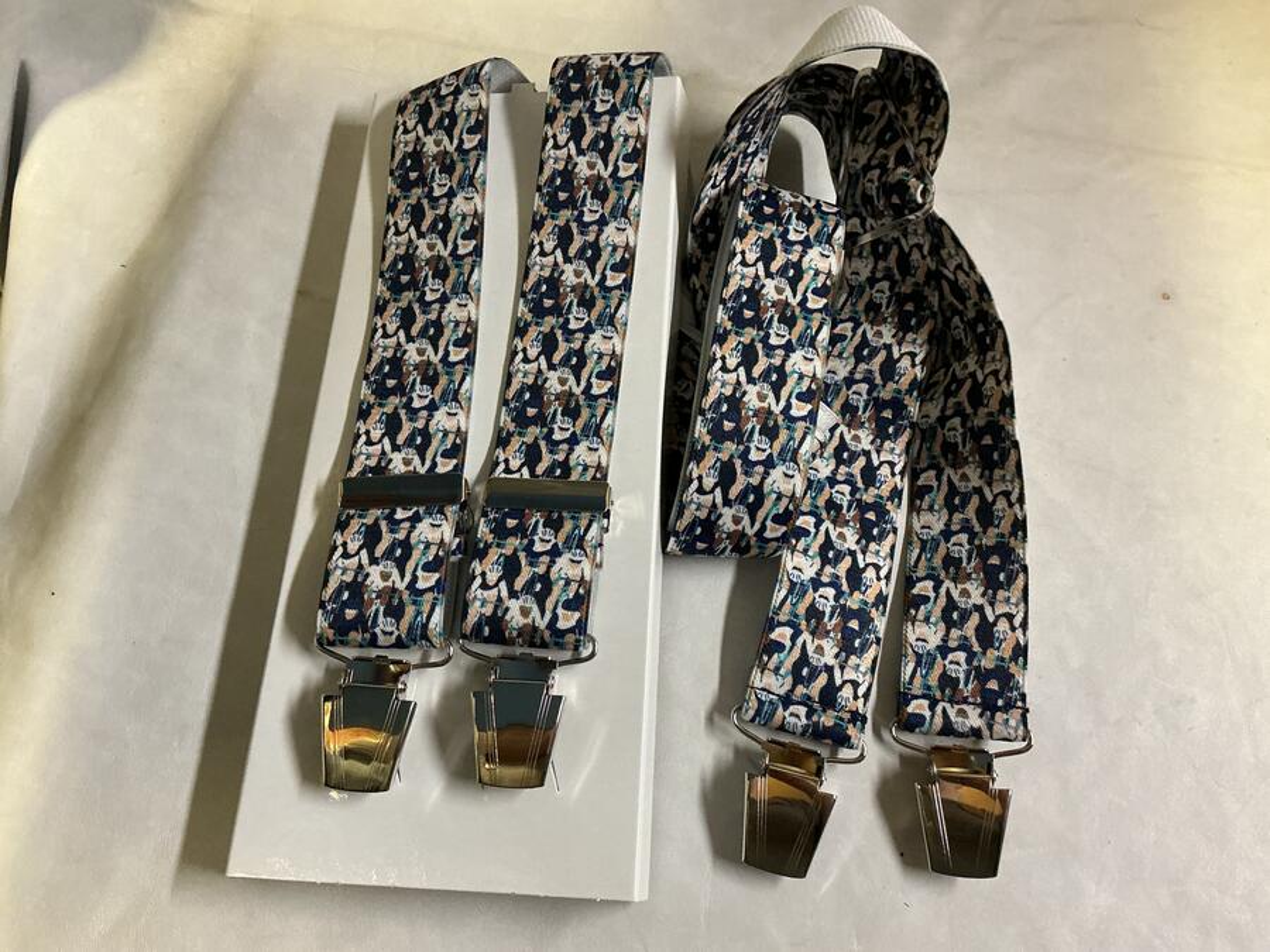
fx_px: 1064
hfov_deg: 61.7
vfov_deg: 48.2
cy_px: 476
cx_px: 635
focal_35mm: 29
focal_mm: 3
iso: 160
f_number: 1.8
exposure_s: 1/50
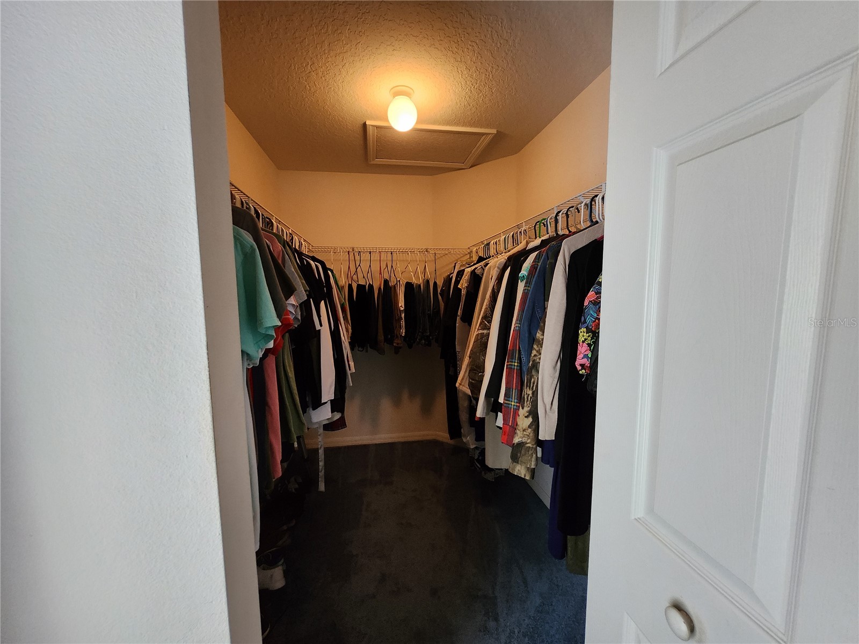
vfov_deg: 89.9
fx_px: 323
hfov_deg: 106.2
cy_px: 322
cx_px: 430
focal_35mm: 13
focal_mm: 1.74
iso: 250
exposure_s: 1/60
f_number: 2.2
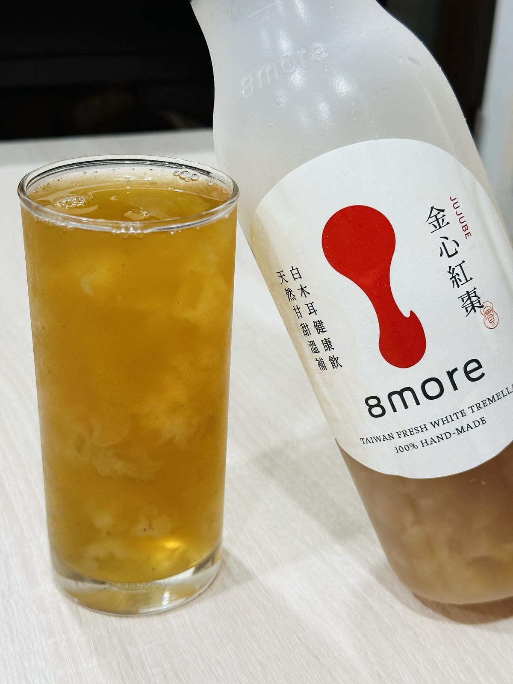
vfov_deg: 39.7
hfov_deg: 30.3
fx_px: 948
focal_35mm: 48
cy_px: 342
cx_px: 256
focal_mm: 6.86
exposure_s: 1/60
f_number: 1.78
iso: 100
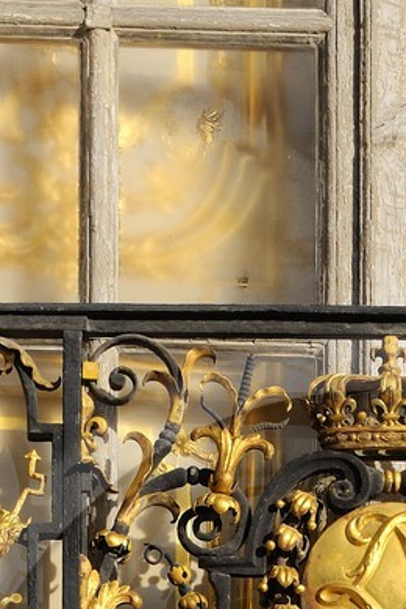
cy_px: 823
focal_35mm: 820
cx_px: 381
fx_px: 13871
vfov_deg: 2.5
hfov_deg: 1.7
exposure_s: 1/320
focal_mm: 200
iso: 200
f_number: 11
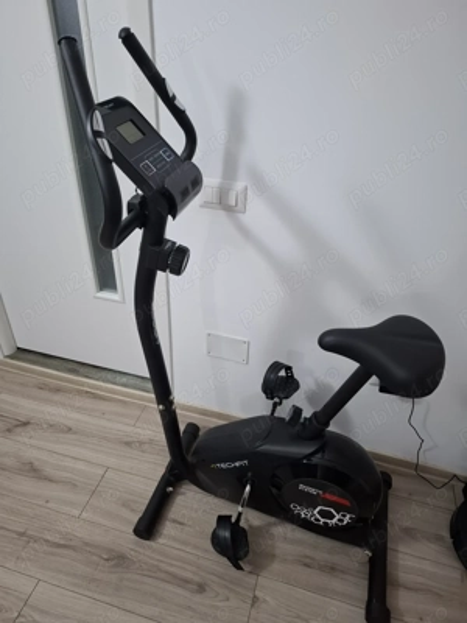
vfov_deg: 73.9
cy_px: 312
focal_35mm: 23
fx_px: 414
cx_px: 234
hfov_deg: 58.9
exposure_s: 1/50
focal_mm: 5.54
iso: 320
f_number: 1.8
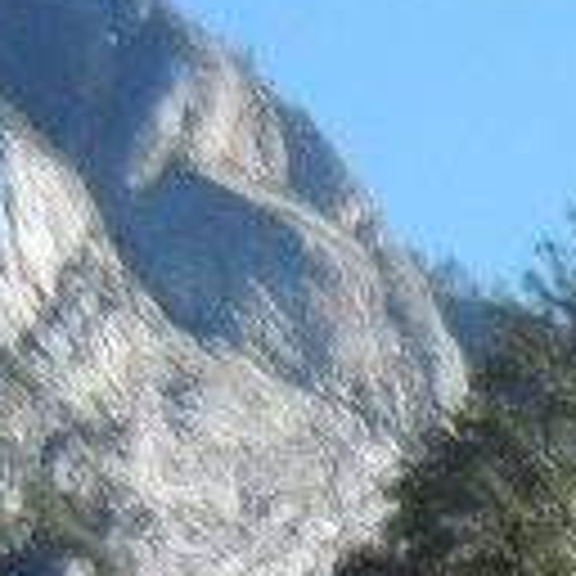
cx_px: 1467
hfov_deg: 7.6
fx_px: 3991
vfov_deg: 7.8
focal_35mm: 212
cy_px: 1233
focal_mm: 5.4
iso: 160
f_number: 3.5
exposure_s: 1/666
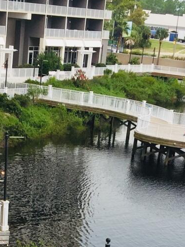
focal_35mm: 116
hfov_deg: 12.7
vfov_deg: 15.2
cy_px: 412
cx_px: 37
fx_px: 827
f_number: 2.2
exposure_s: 1/246
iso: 32
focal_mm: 4.15
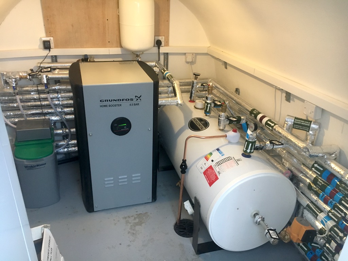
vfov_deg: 48.2
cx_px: 174
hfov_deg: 61.7
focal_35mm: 29
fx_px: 292
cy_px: 130
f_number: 2.2
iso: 200
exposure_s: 1/20
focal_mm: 4.15
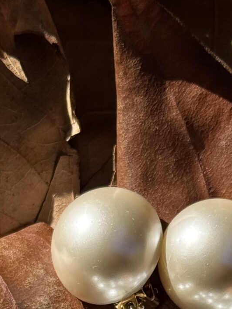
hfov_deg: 8.5
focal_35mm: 174
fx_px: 1554
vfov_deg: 10.8
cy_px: 498
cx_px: 146
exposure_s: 1/3425
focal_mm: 6.76
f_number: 1.78
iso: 64
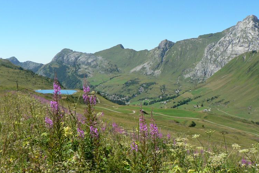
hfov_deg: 48.5
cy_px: 99
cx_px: 135
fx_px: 288
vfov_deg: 33.3
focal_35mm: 40
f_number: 5.6
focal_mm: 6
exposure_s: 1/800
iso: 200
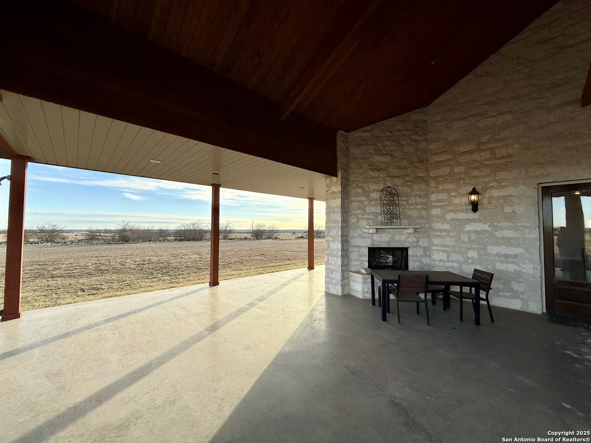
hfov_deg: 102.1
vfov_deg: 85.7
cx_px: 296
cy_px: 222
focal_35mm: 14
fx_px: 239
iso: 64
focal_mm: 2.22
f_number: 2.2
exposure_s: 1/1572
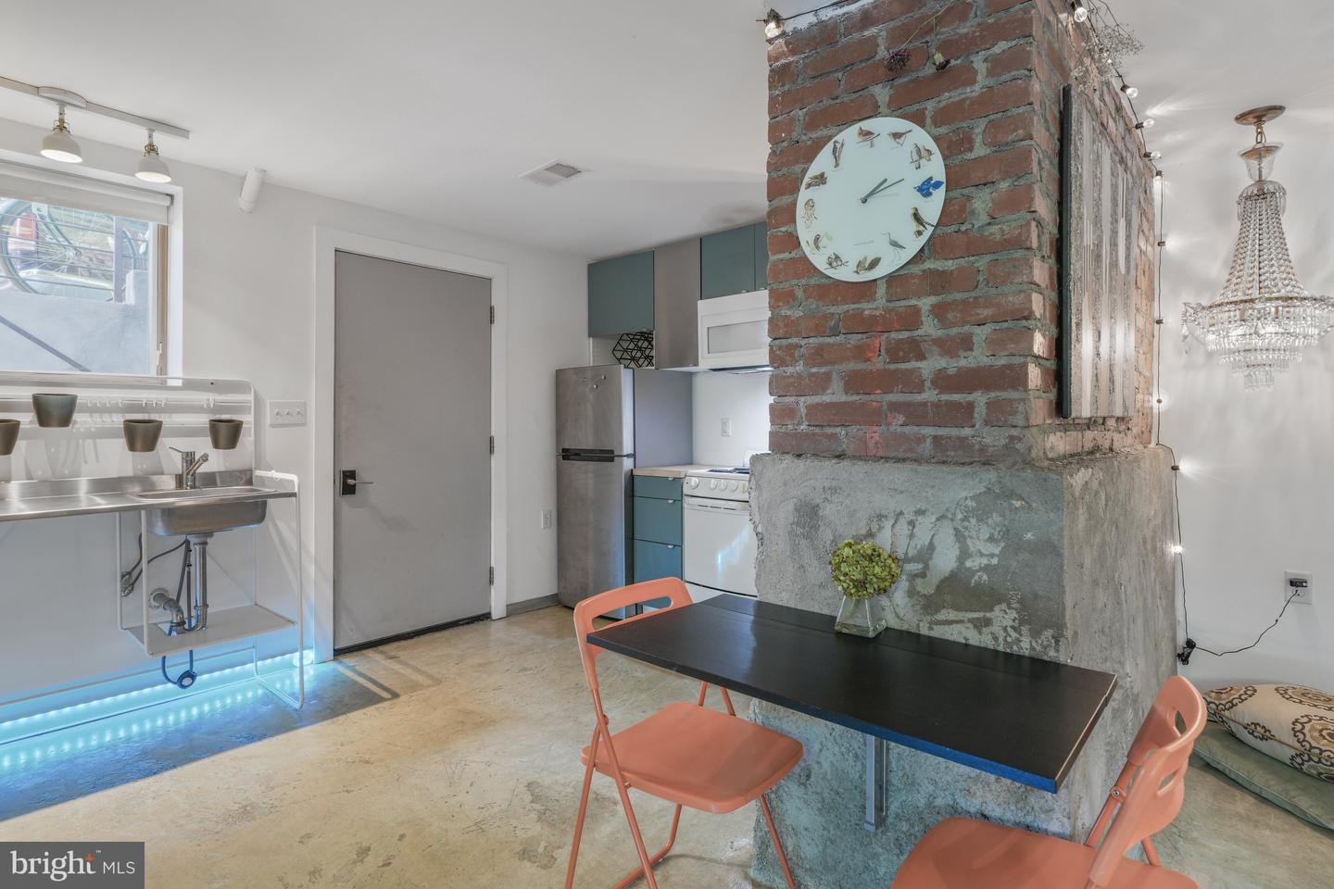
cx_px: 667
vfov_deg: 67.4
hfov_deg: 90.0
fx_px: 667
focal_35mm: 18
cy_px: 444
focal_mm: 18
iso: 200
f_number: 8
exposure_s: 1/1.25
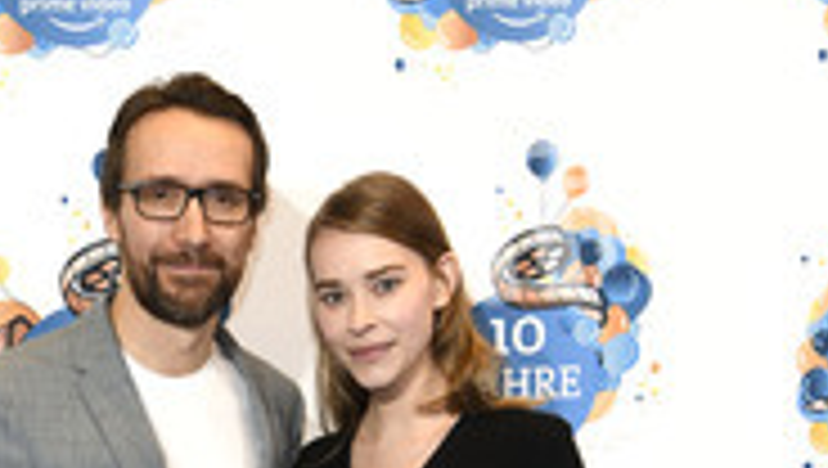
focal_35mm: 91
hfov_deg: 23.3
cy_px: 873
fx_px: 2000
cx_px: 266
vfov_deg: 12.1
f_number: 5
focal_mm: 40
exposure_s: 1/125
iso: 1000
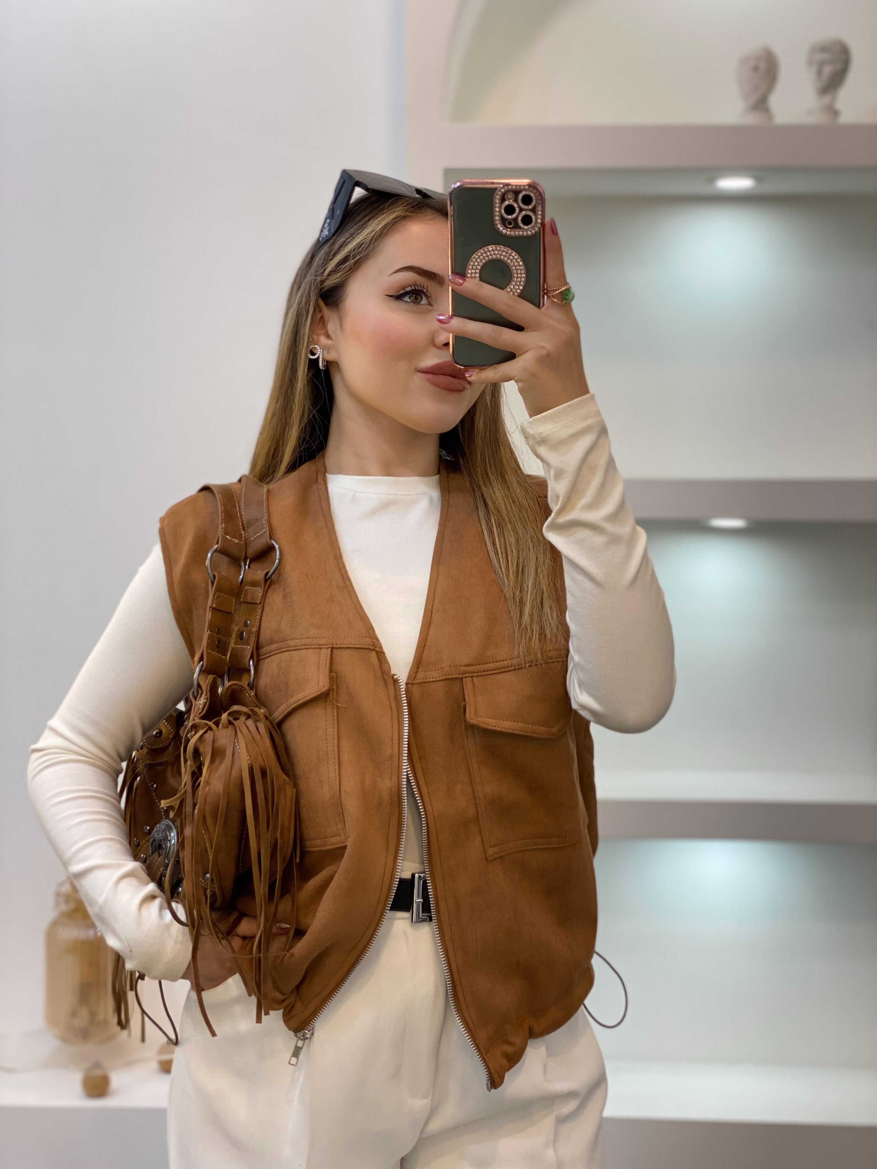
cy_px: 584
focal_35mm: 52
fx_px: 1757
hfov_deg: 28.0
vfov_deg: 36.8
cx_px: 438
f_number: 2
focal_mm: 6
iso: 80
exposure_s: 1/100
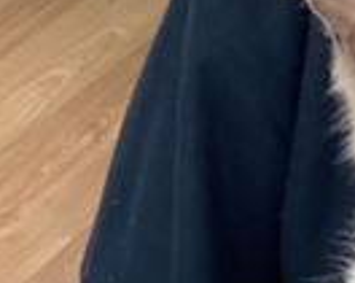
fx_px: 1447
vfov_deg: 11.1
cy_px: 146
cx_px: 524
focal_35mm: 138
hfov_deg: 13.2
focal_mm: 3.3
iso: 100
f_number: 2.4
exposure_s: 1/60
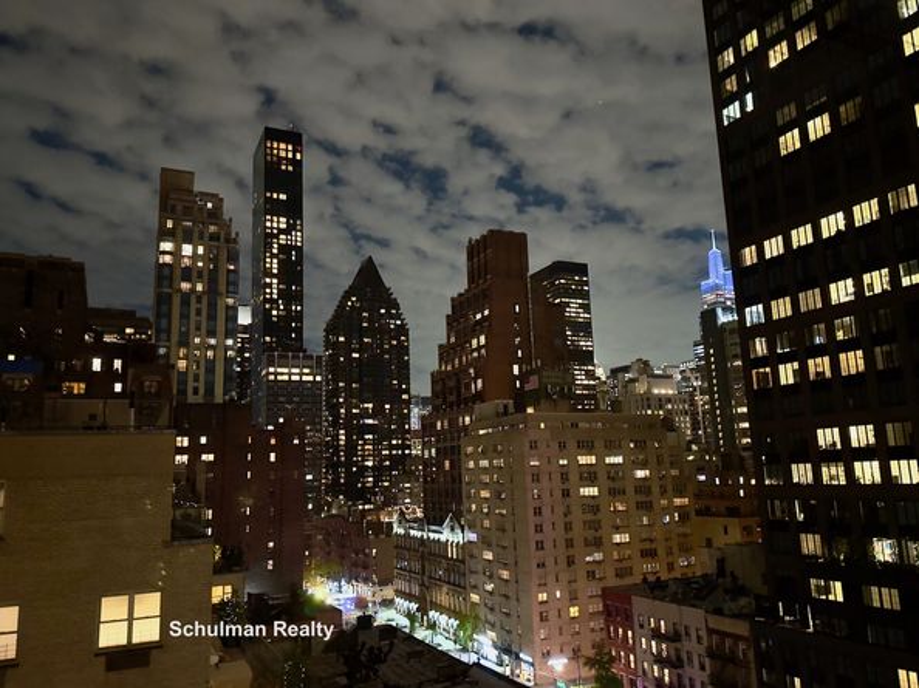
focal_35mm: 24
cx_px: 460
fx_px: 637
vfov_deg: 56.8
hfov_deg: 71.6
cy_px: 344
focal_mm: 6.76
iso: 2000
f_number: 1.78
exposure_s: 1/15
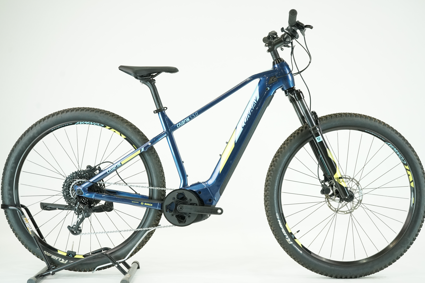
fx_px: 649
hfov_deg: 36.2
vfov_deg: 24.6
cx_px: 214
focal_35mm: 55
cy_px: 142
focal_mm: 54
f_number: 5.6
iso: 2500
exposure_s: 1/200
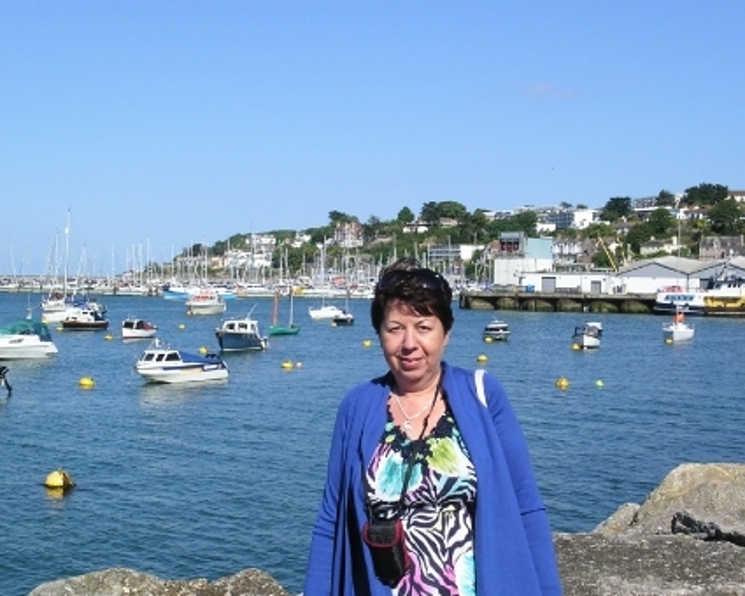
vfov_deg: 24.5
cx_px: 400
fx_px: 1367
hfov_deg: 30.5
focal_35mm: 62
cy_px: 360
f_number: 5.6
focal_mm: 9.3
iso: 100
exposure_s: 1/750
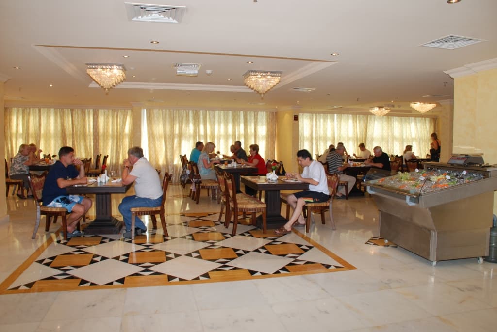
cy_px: 166
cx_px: 248
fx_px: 373
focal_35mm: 27
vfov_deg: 48.0
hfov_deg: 67.3
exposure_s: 1/20
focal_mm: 18
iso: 200
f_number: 7.1
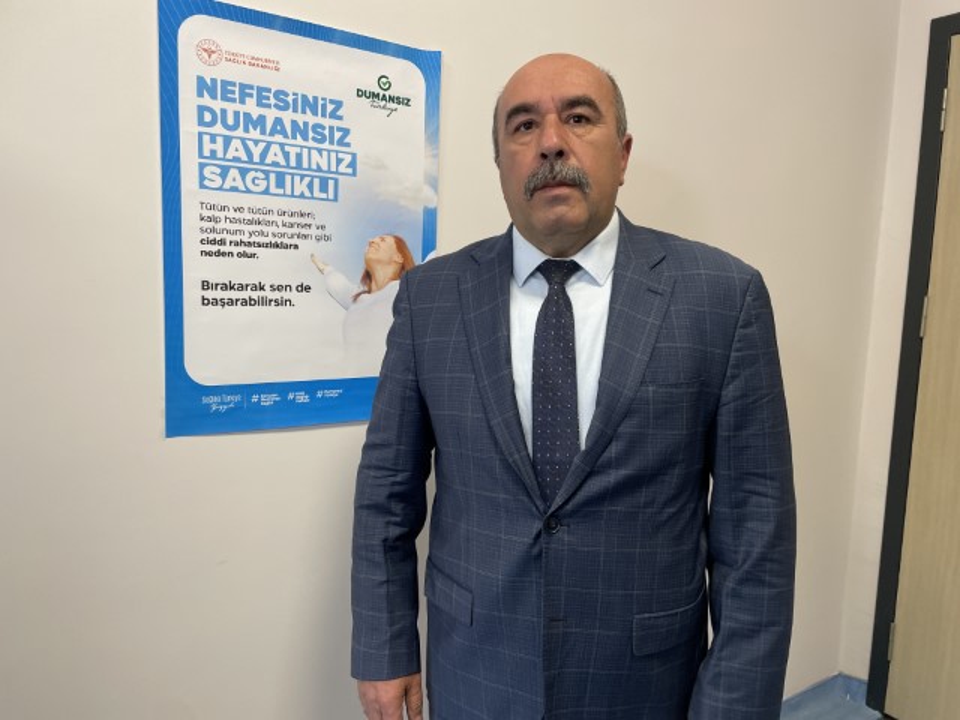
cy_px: 360
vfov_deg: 53.1
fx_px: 721
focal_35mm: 26
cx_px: 480
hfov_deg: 67.3
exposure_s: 1/100
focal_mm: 4.2
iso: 100
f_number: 1.6
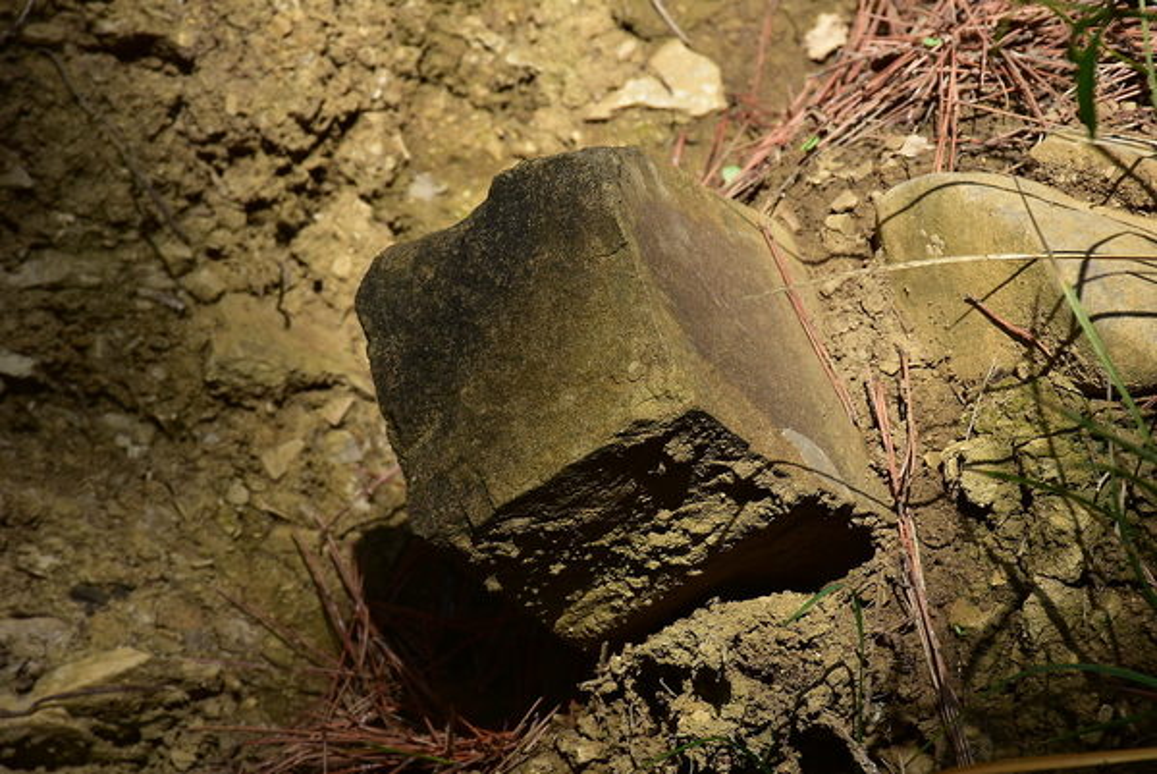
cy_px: 387
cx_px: 578
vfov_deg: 6.6
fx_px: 6754
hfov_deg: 9.8
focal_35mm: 210
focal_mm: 140
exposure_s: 1/125
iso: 180
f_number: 11
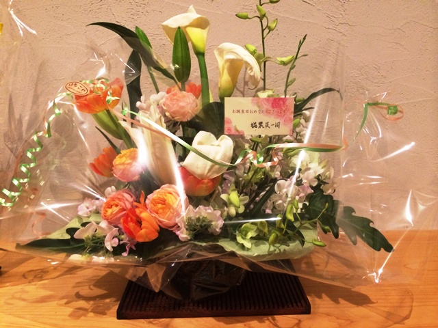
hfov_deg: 60.0
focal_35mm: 30
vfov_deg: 46.8
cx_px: 219
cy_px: 164
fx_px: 380
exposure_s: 1/15
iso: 320
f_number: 2.2
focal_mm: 4.12
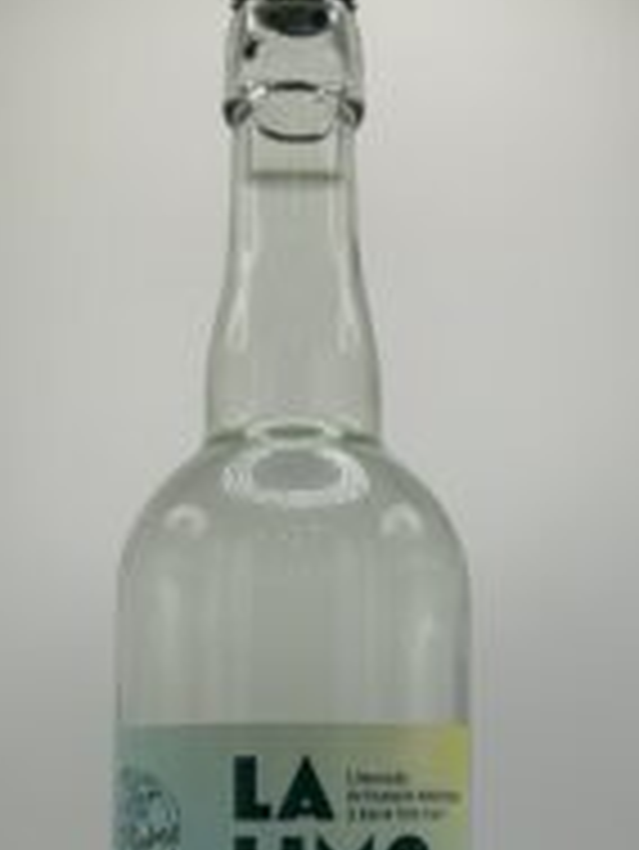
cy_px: 792
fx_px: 1352
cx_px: 315
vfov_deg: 32.8
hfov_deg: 26.6
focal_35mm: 55
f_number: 1.5
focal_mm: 5.7
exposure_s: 1/974
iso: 50
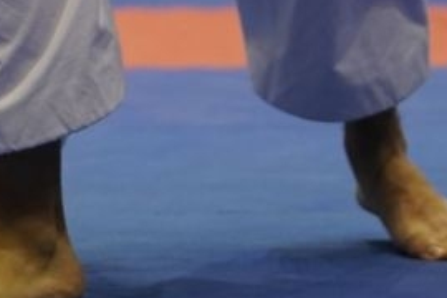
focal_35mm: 739
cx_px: -257
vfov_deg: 1.8
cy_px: -563
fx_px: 9175
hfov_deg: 2.8
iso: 1250
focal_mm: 111
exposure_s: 1/500
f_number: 2.8
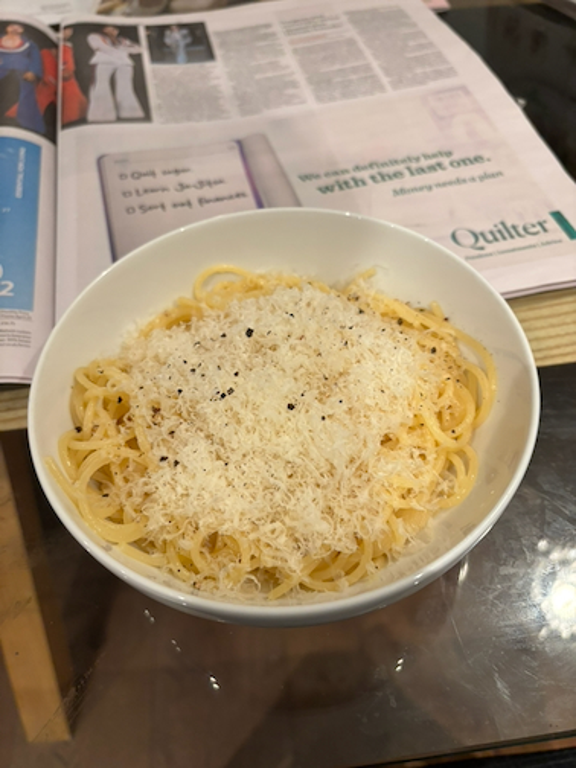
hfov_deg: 53.1
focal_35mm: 26
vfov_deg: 67.3
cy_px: 384
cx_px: 288
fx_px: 577
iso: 250
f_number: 1.6
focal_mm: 5.96
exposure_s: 1/59
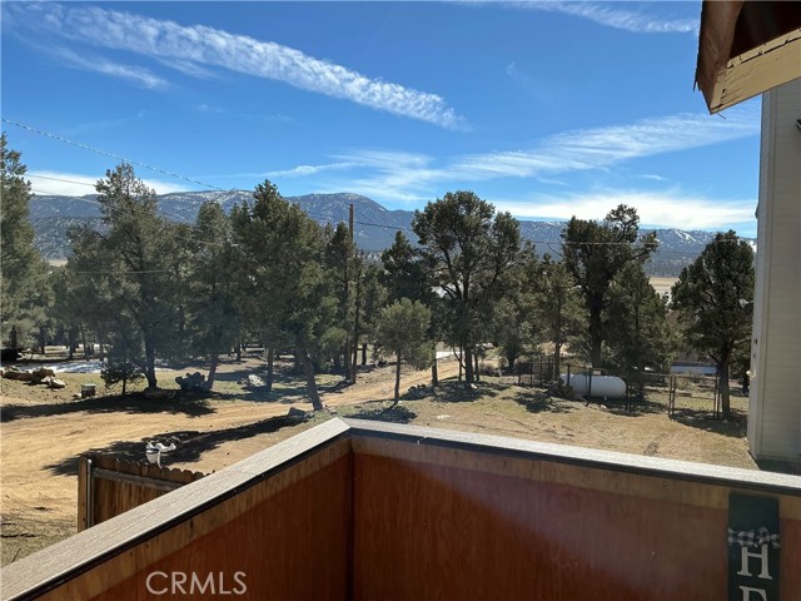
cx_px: 400
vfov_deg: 49.7
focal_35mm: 28
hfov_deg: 63.4
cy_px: 300
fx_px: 648
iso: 25
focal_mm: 3
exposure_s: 1/2141
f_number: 1.8
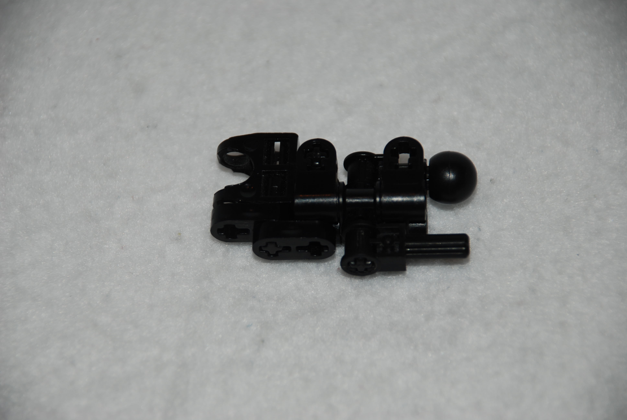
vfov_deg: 6.8
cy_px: 210
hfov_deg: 10.1
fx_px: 3531
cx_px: 314
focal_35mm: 202
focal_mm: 135
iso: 100
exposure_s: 1/60
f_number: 5.6
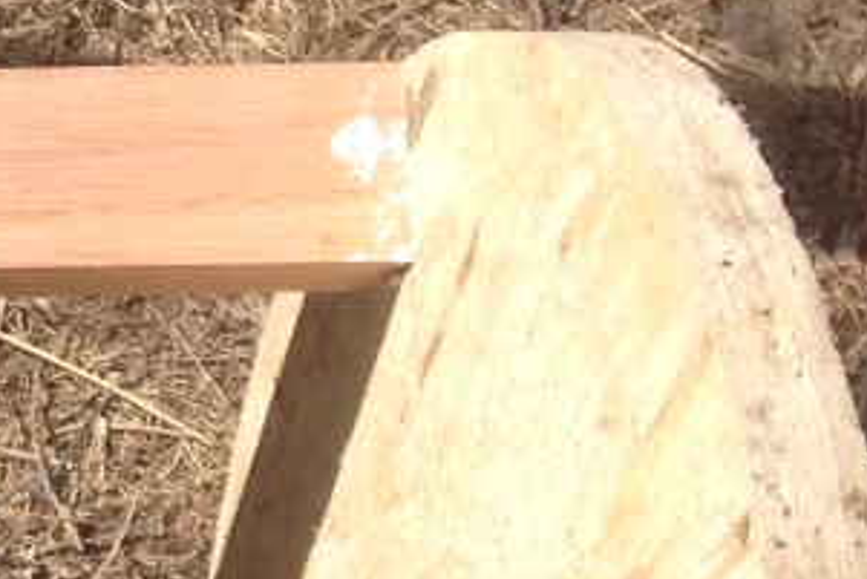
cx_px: -1005
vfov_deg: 7.2
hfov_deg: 10.0
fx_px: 4481
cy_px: 919
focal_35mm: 186
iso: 50
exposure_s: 1/1466
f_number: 2.4
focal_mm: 4.12
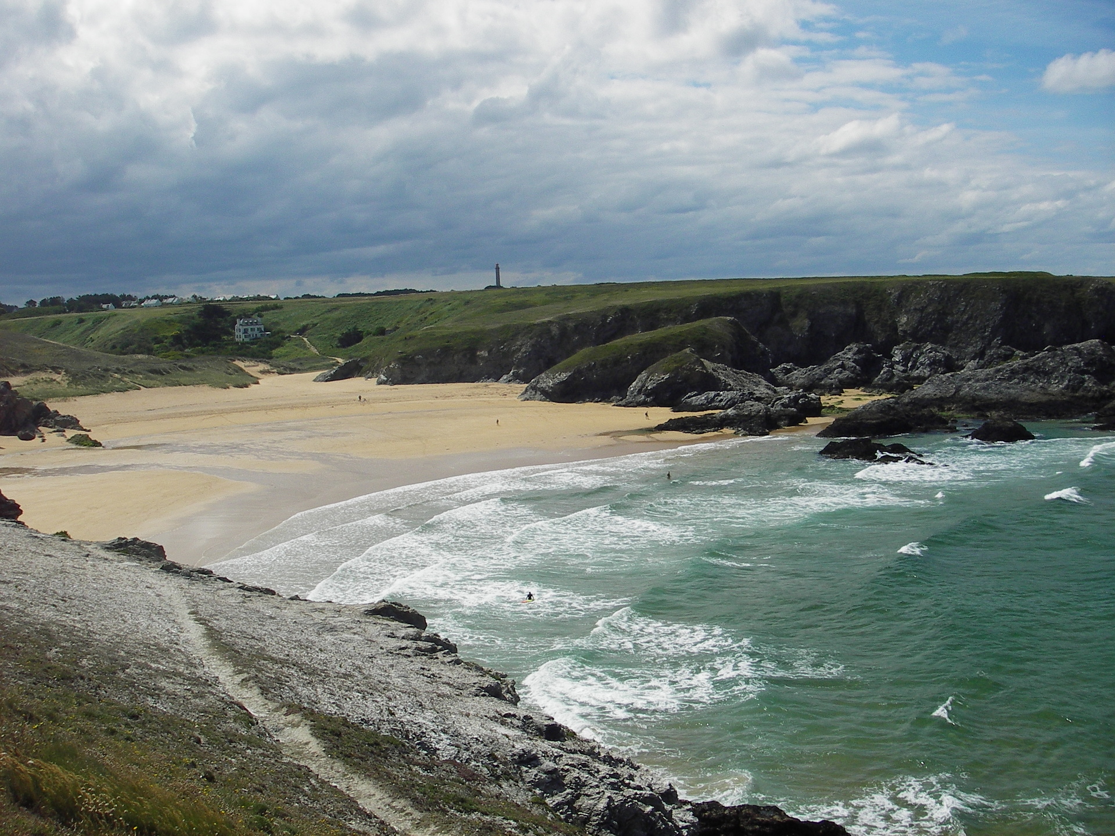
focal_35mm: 38
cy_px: 418
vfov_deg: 37.7
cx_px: 558
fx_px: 1224
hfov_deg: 49.0
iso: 50
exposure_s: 1/400
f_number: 6.6
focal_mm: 6.3
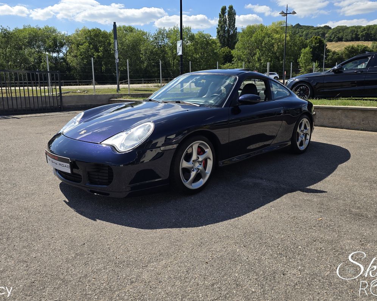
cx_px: 191
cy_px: 138
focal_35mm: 27
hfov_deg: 64.1
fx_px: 301
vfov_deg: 53.1
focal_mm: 6.3
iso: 12
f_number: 1.7
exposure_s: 1/834
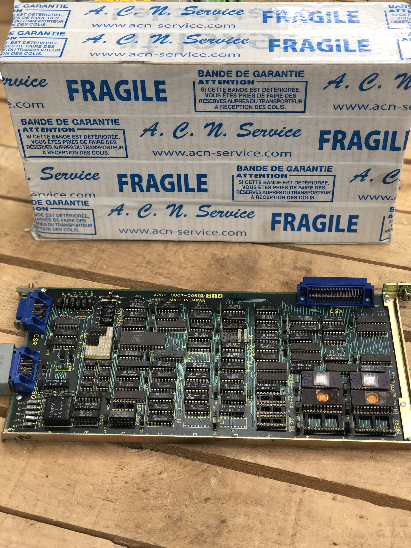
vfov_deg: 36.8
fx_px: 823
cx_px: 206
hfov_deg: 28.0
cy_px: 274
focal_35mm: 52
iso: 125
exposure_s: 1/33
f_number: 2.4
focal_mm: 6
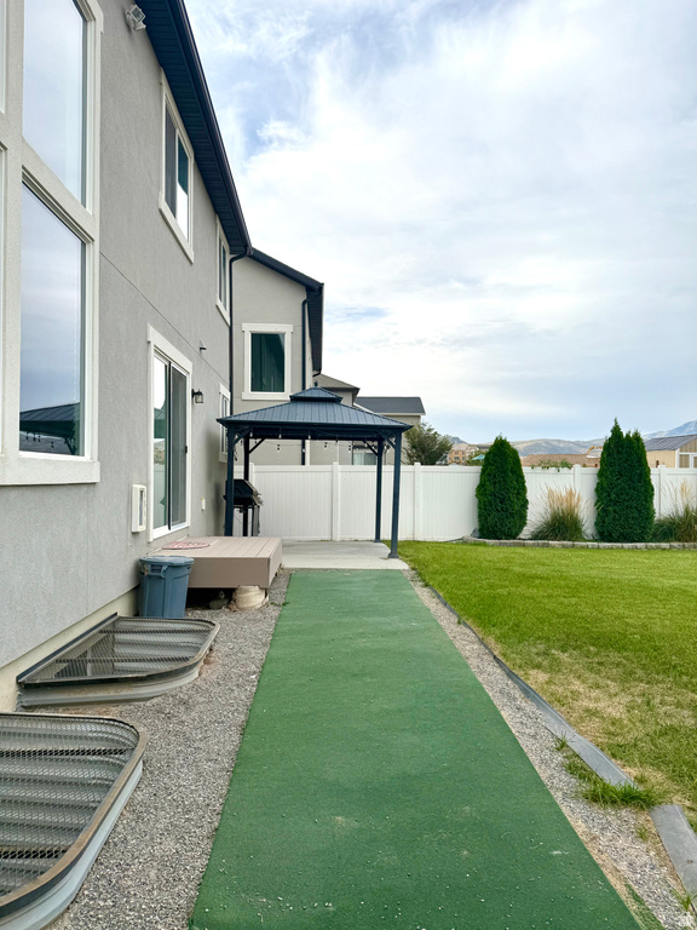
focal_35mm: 24
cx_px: 348
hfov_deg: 56.8
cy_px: 465
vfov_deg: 71.6
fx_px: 644
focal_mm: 6.76
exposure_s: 1/3425
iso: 80
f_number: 1.78
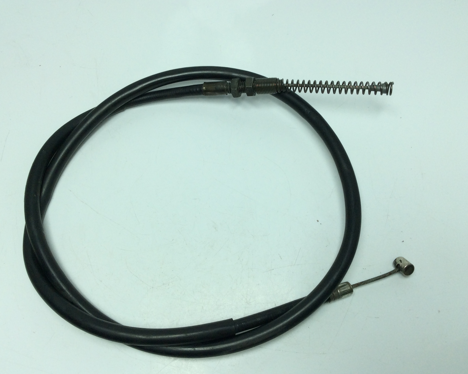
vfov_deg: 43.4
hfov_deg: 52.8
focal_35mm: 34
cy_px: 185
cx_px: 221
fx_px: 471
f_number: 2.4
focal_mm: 3.3
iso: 32
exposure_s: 1/572
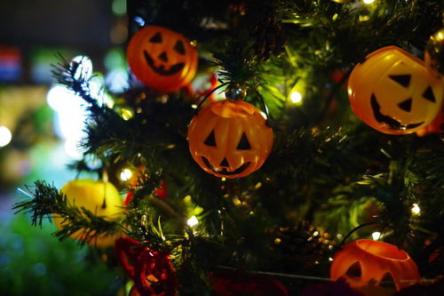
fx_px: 382
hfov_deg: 60.3
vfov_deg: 42.3
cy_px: 148
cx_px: 222
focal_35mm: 31
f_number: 1.8
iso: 6400
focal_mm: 31
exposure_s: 1/400
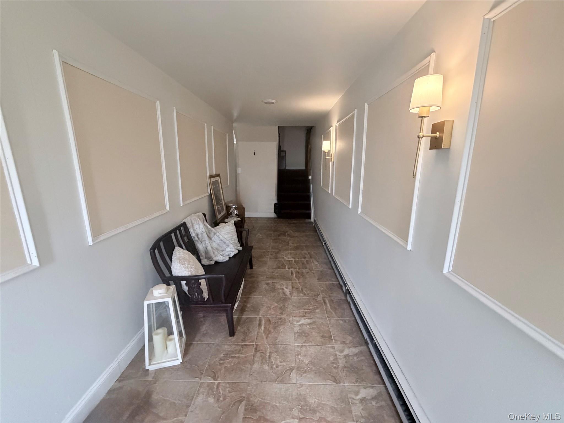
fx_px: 228
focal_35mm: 14
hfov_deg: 102.1
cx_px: 282
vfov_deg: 85.7
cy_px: 212
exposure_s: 1/60
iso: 800
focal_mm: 2.22
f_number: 2.2
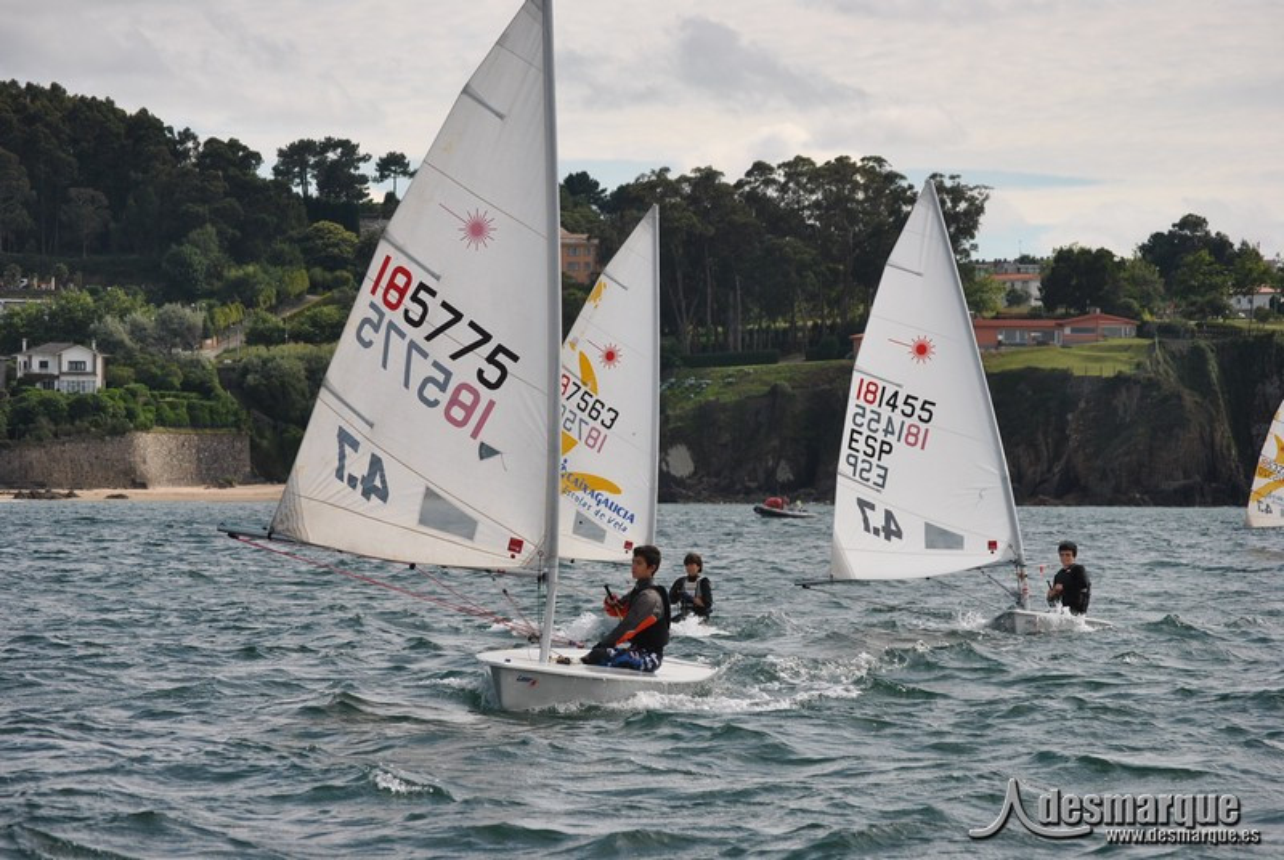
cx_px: 642
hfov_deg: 13.7
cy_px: 430
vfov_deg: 9.2
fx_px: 5358
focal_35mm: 150
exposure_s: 1/640
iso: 100
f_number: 6.3
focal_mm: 100
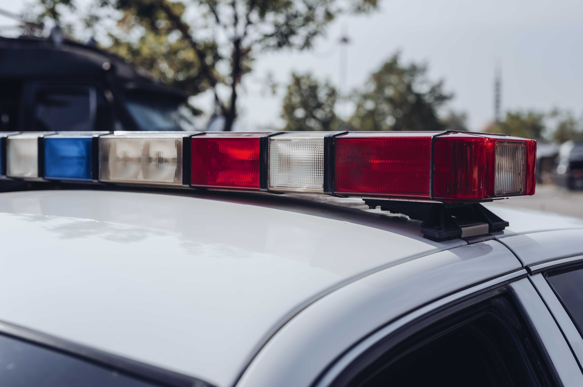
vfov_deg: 26.9
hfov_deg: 39.6
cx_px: 292
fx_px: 809
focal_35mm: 50
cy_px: 194
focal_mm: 50
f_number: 4
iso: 64
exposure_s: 1/1250
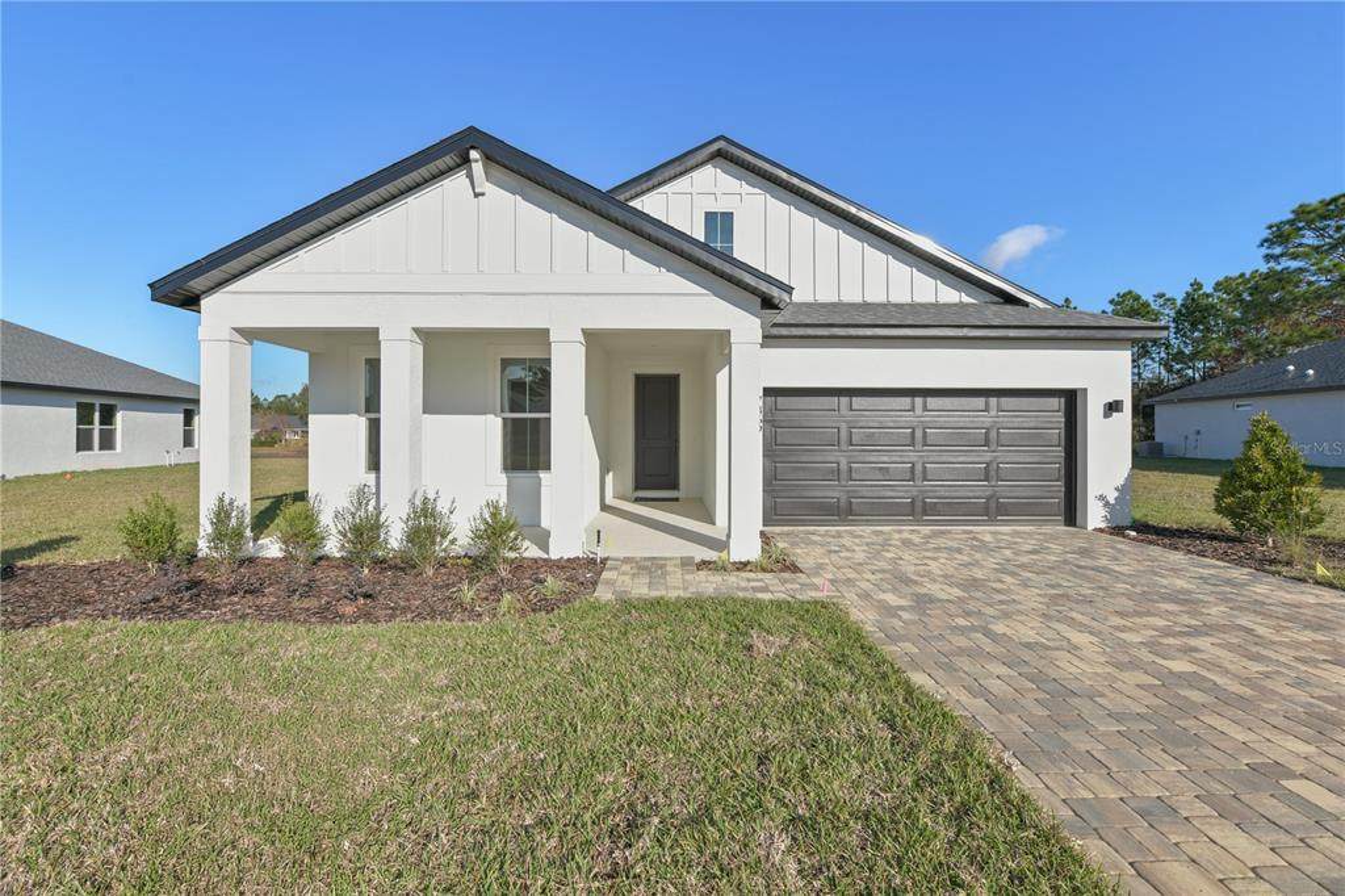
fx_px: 523
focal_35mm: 14
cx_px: 672
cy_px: 448
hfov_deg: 104.3
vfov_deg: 81.2
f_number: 9
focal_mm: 14
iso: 100
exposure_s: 1/800
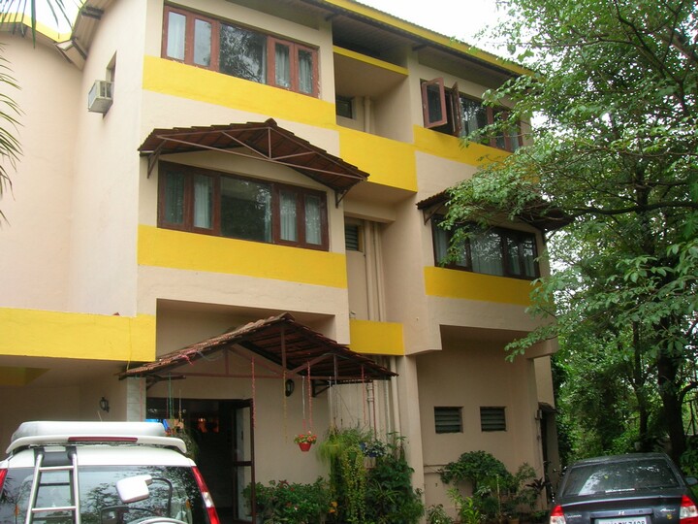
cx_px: 349
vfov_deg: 41.8
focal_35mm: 34
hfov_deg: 54.0
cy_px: 262
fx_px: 686
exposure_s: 1/48.5
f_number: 4.9
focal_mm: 5.7
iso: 50
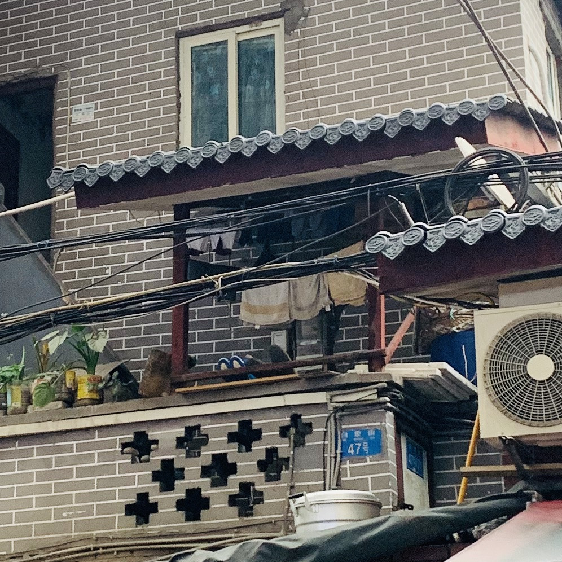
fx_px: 1708
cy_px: 279
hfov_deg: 18.6
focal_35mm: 93
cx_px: 140
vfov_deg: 18.7
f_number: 1.8
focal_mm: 4.25
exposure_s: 1/60
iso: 100
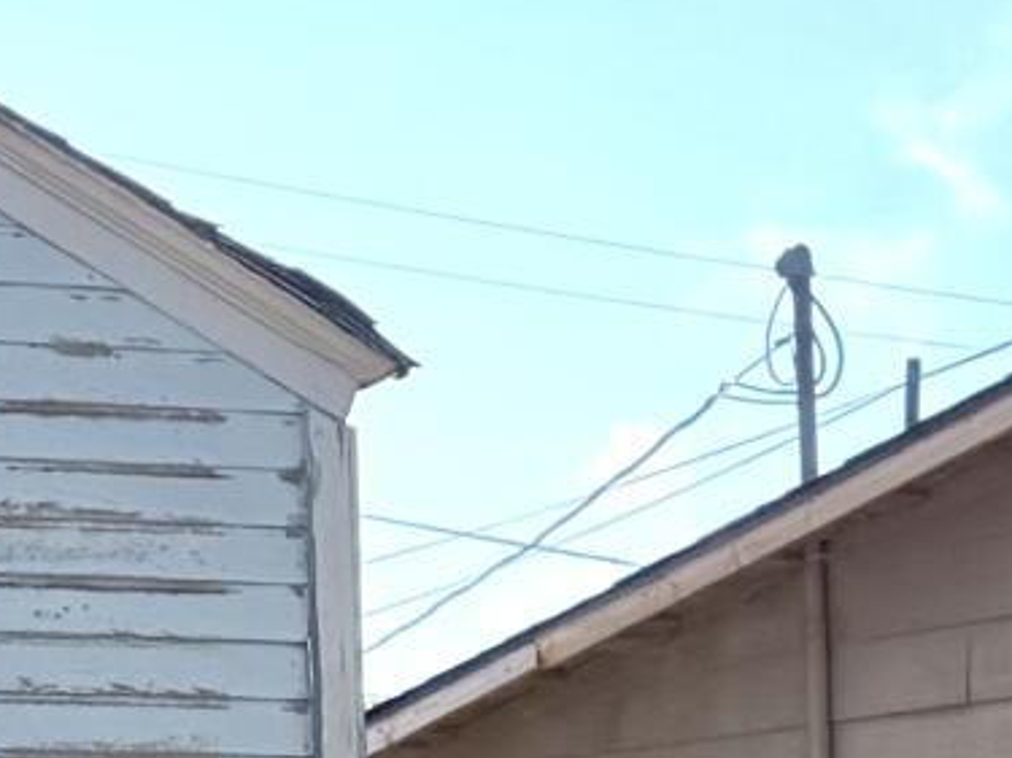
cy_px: 1117
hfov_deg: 8.5
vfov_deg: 7.6
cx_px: -2078
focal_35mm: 192
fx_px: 5611
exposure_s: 1/4975
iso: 100
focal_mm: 6.76
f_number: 1.78
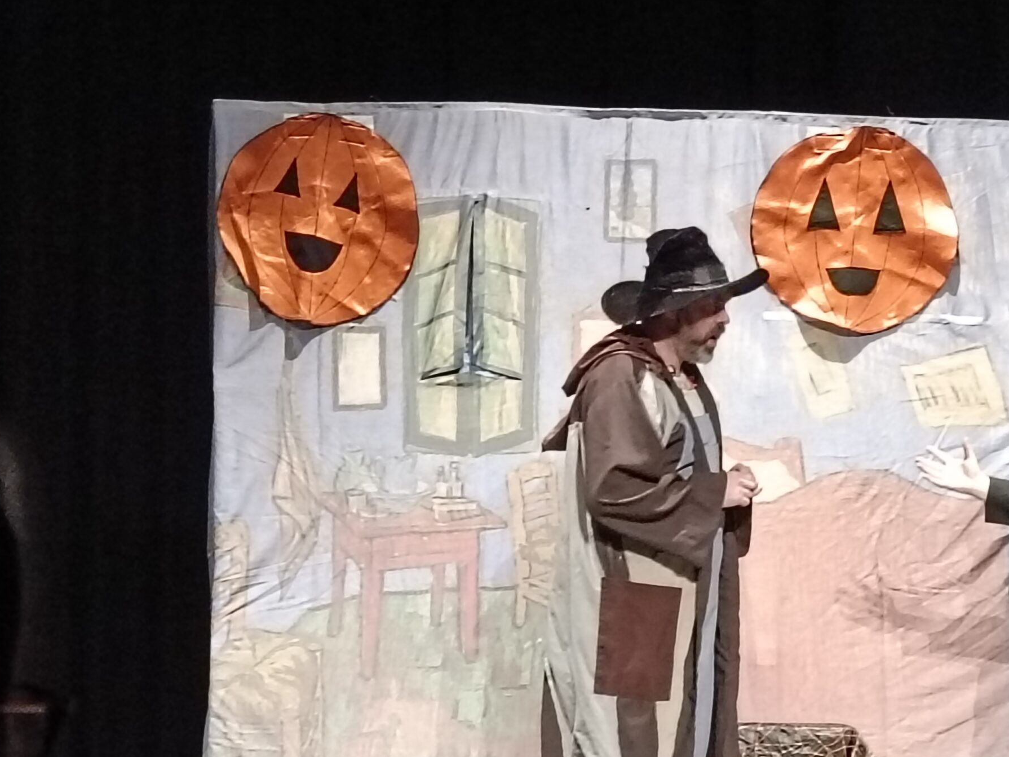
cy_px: 530
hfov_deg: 14.8
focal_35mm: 133
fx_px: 3877
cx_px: 660
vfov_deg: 11.1
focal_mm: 7.08
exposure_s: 1/33.3
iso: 2532
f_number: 2
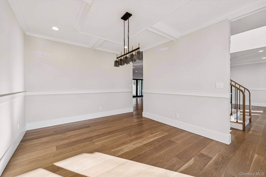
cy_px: 88
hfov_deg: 104.3
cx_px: 133
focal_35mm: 14
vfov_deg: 81.2
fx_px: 103
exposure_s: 1/60
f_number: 7.1
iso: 400
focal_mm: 14
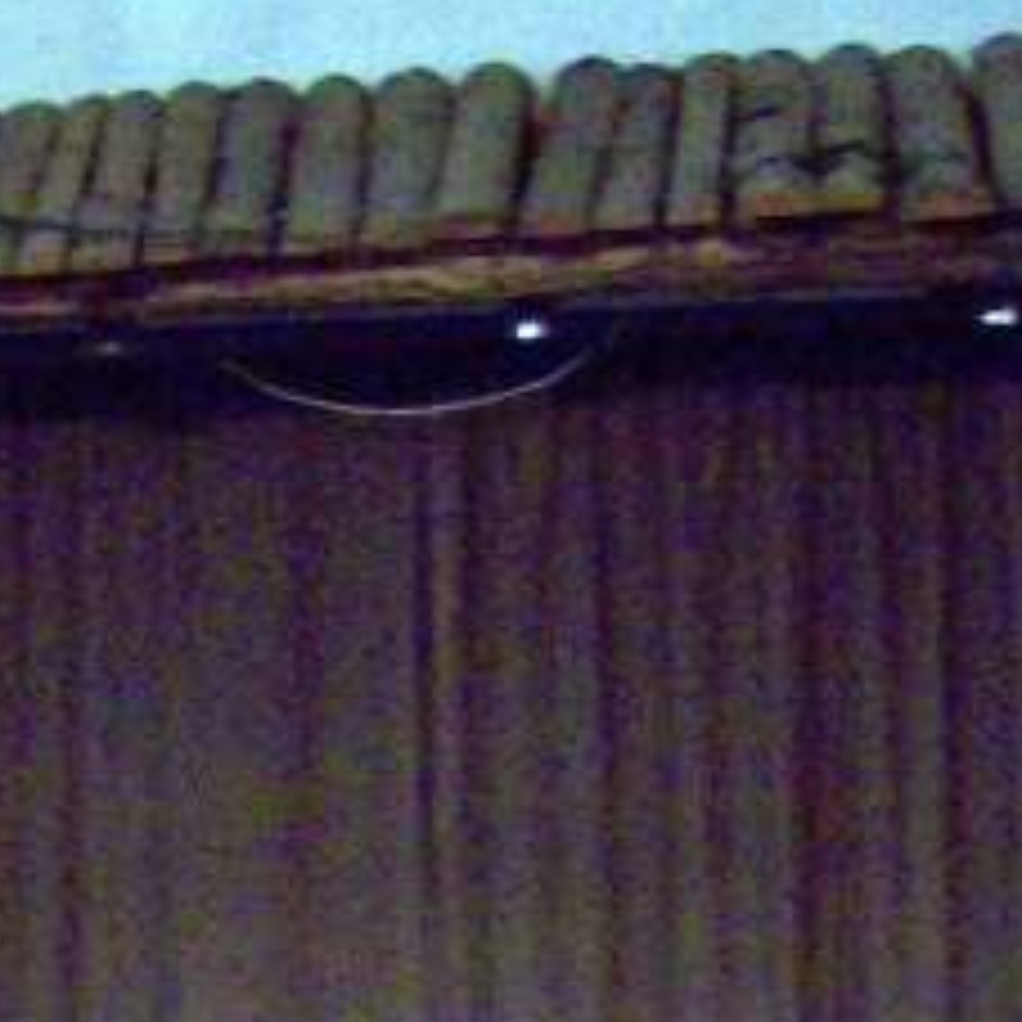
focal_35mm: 140
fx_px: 4676
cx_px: -234
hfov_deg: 12.2
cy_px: 1592
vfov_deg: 11.9
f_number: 2.7
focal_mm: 6
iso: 160
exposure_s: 1/8
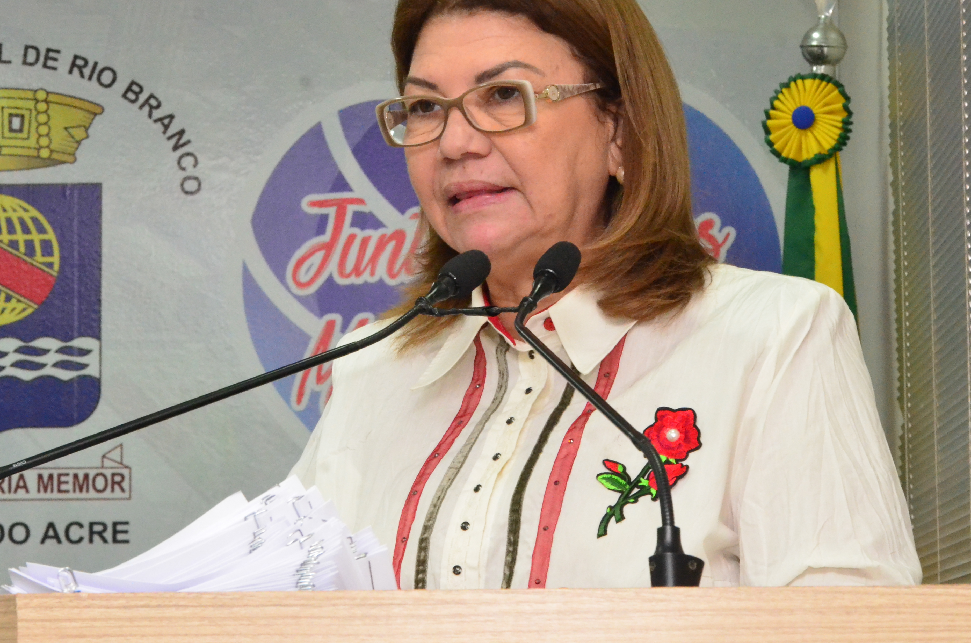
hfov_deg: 14.9
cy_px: 229
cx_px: 404
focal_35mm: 138
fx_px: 3714
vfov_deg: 9.9
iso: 5000
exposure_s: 1/80
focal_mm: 70
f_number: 11
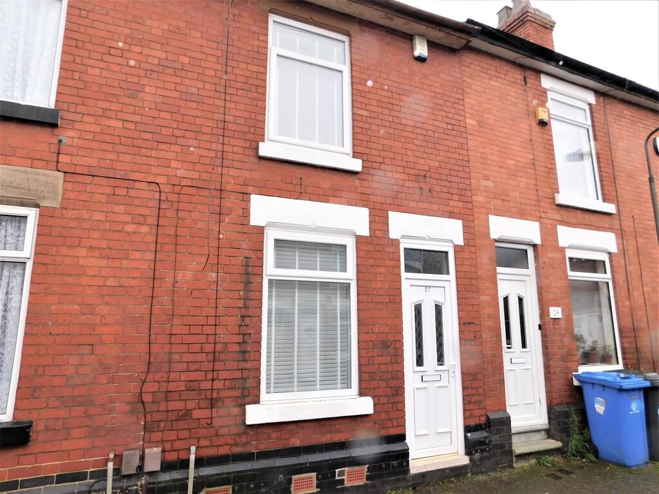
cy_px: 247
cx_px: 330
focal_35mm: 23
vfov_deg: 58.9
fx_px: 438
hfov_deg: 73.9
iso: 125
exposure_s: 1/40
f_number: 3
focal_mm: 4
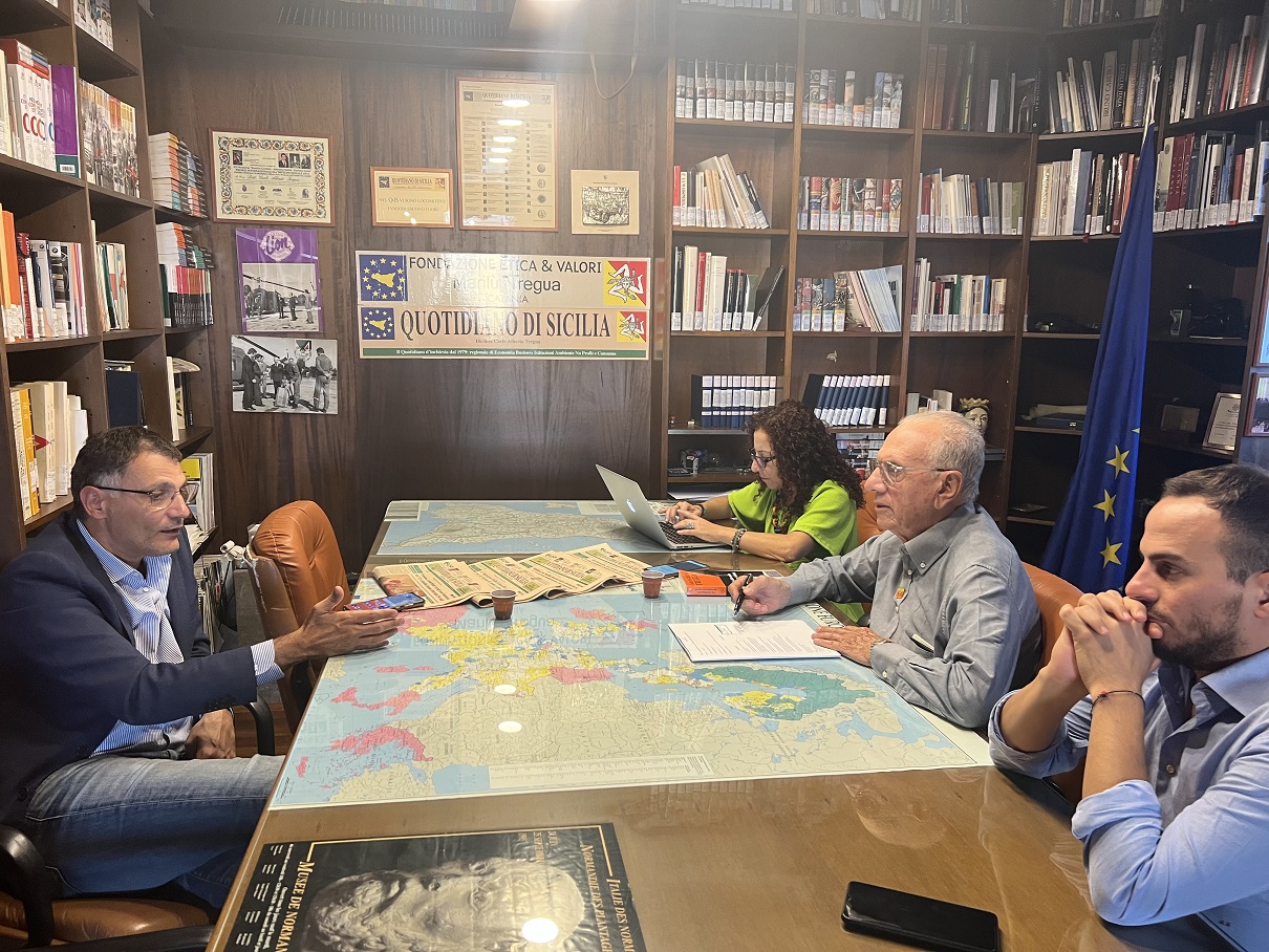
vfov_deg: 53.1
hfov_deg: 67.3
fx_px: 953
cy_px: 476
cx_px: 634
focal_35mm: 26
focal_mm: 5.7
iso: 160
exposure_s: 1/50
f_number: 1.5
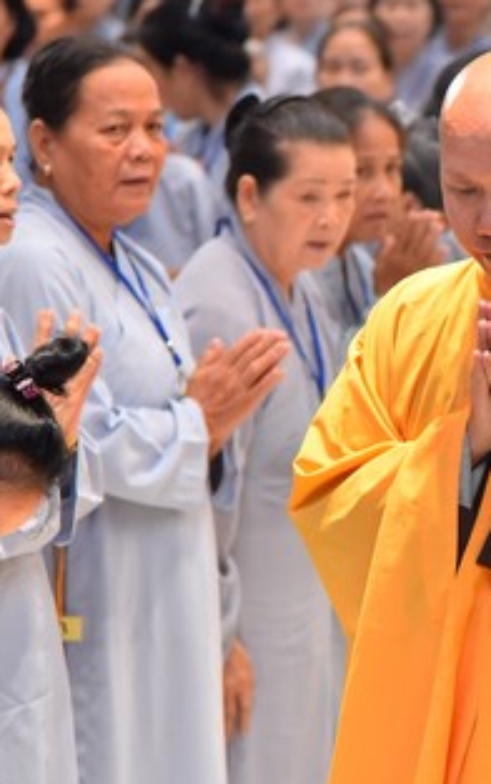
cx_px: 447
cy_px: 368
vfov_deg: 8.3
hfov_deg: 5.2
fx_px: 5431
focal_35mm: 254
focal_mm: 120
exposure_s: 1/100
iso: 1250
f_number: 4
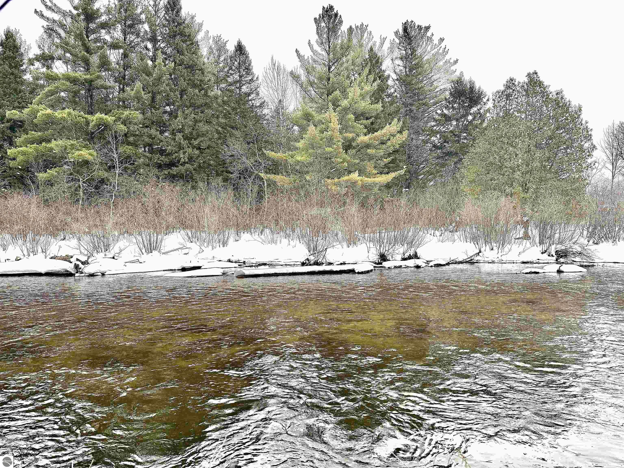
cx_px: 312
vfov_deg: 56.8
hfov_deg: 71.6
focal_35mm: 24
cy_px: 234
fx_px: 433
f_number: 1.78
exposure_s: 1/2000
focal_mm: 6.76
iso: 80
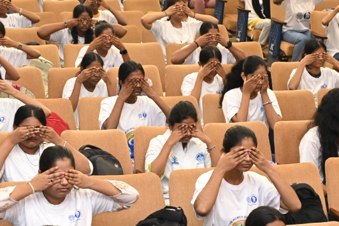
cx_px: 107
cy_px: 114
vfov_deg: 12.2
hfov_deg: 18.2
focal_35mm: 112
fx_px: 1055
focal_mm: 53
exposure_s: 1/50
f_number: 5.6
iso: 2500
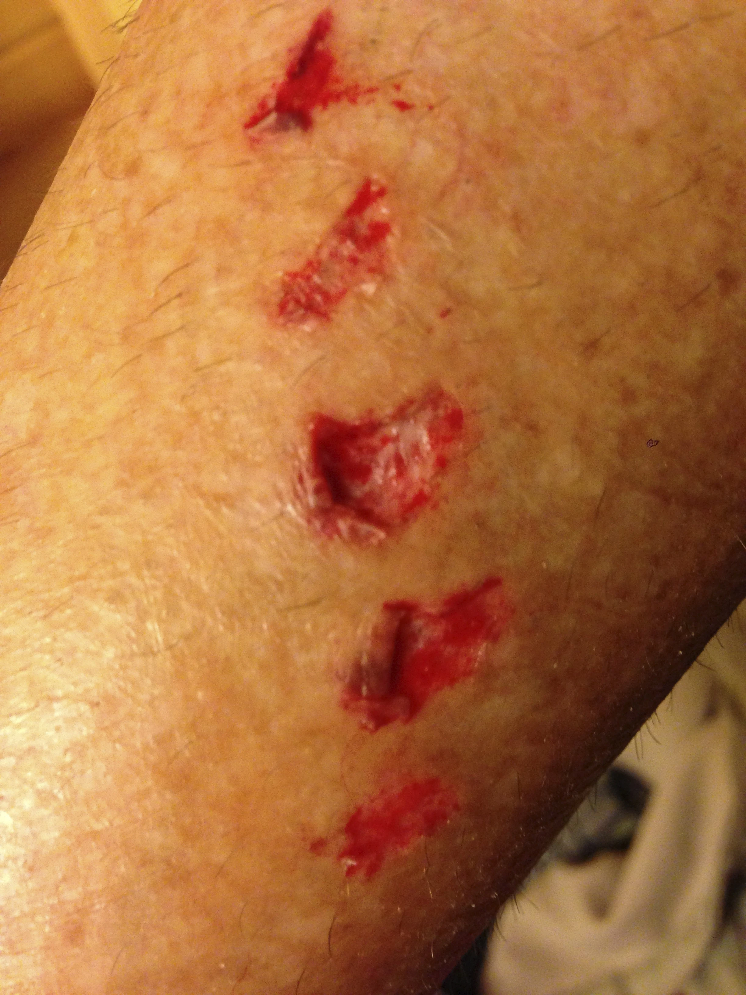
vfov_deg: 55.4
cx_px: 373
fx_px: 948
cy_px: 498
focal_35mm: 33
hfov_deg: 42.9
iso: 320
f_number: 2.4
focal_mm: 4.13
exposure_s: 1/20
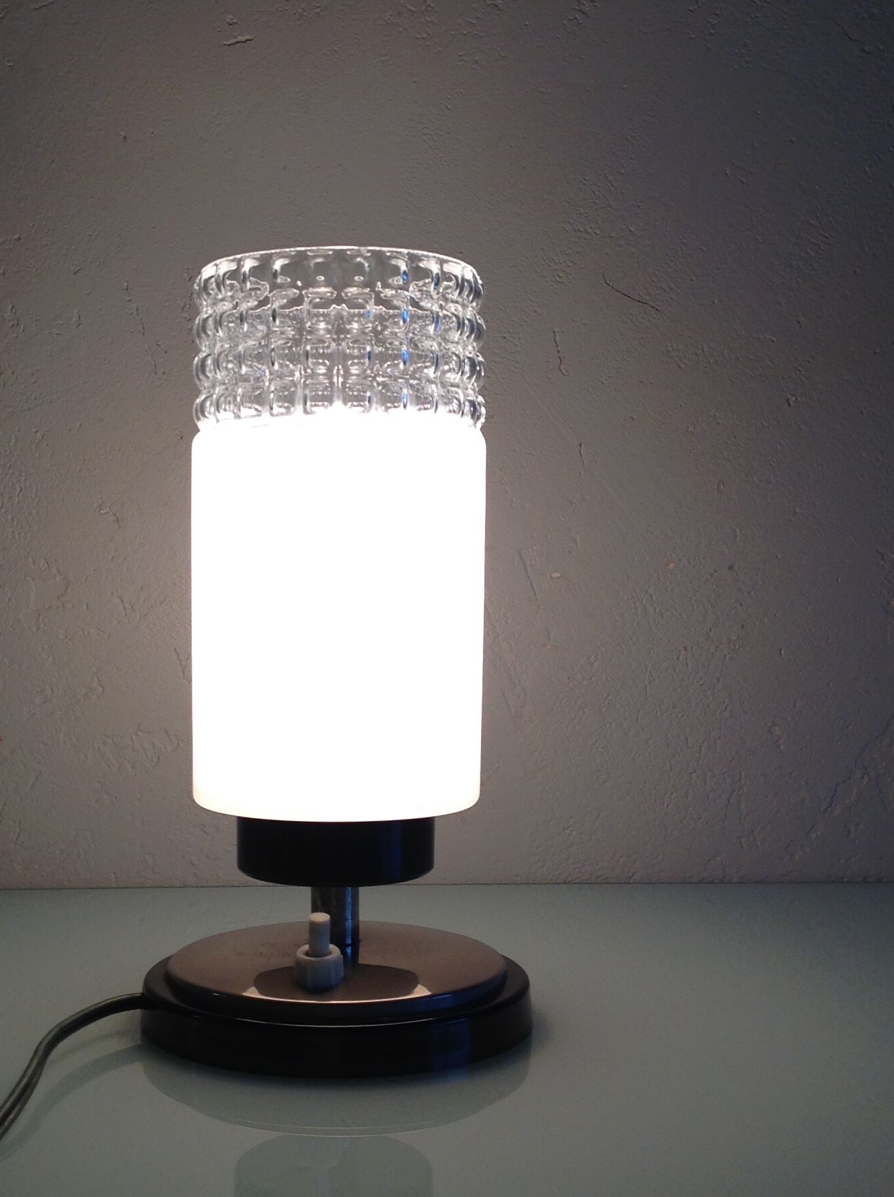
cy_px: 579
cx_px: 352
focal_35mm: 51
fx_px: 1761
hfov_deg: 28.4
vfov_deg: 37.5
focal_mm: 4.28
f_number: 2.4
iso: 64
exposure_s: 1/50
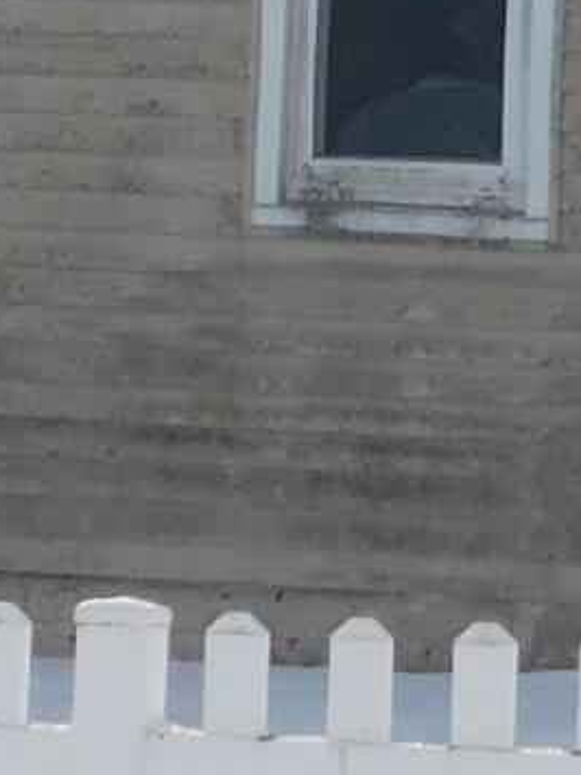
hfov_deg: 3.8
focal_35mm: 380
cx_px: 1518
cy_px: -155
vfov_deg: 5.2
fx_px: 8509
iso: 125
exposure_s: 1/400
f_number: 7.4
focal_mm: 8
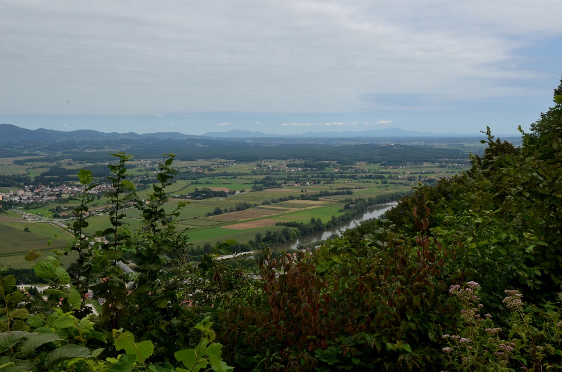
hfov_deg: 53.2
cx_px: 281
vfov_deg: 36.7
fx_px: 561
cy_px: 186
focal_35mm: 36
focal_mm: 24
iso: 125
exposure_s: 1/40
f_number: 20
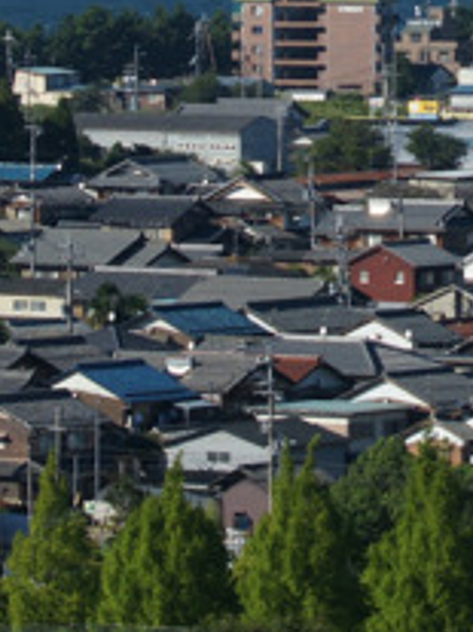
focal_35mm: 500
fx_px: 9119
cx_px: 577
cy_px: -266
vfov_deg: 4.0
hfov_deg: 3.0
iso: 200
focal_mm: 70
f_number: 7.1
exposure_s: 1/800
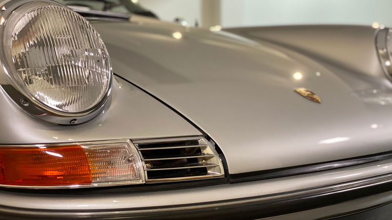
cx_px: 197
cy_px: 123
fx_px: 592
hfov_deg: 36.6
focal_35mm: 57
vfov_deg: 21.1
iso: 160
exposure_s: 1/40
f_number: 2
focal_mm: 6
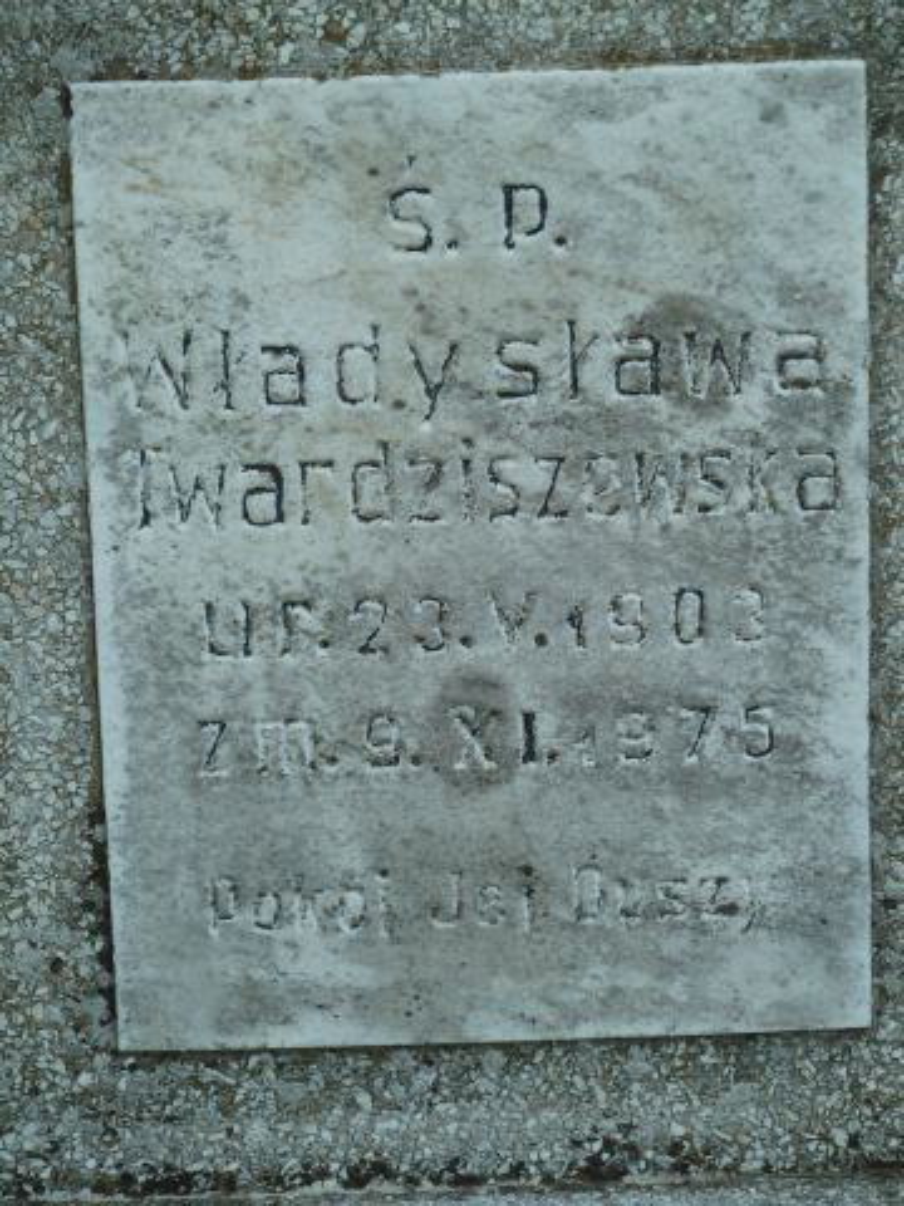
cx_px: 452
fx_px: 5502
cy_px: 603
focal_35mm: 158
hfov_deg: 9.4
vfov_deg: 12.5
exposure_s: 1/125
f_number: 4.5
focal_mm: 25.9
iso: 80
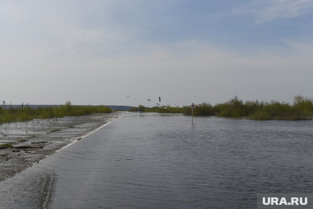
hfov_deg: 39.6
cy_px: 104
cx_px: 156
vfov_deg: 27.0
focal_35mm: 50
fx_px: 435
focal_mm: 50
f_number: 10
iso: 125
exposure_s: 1/500
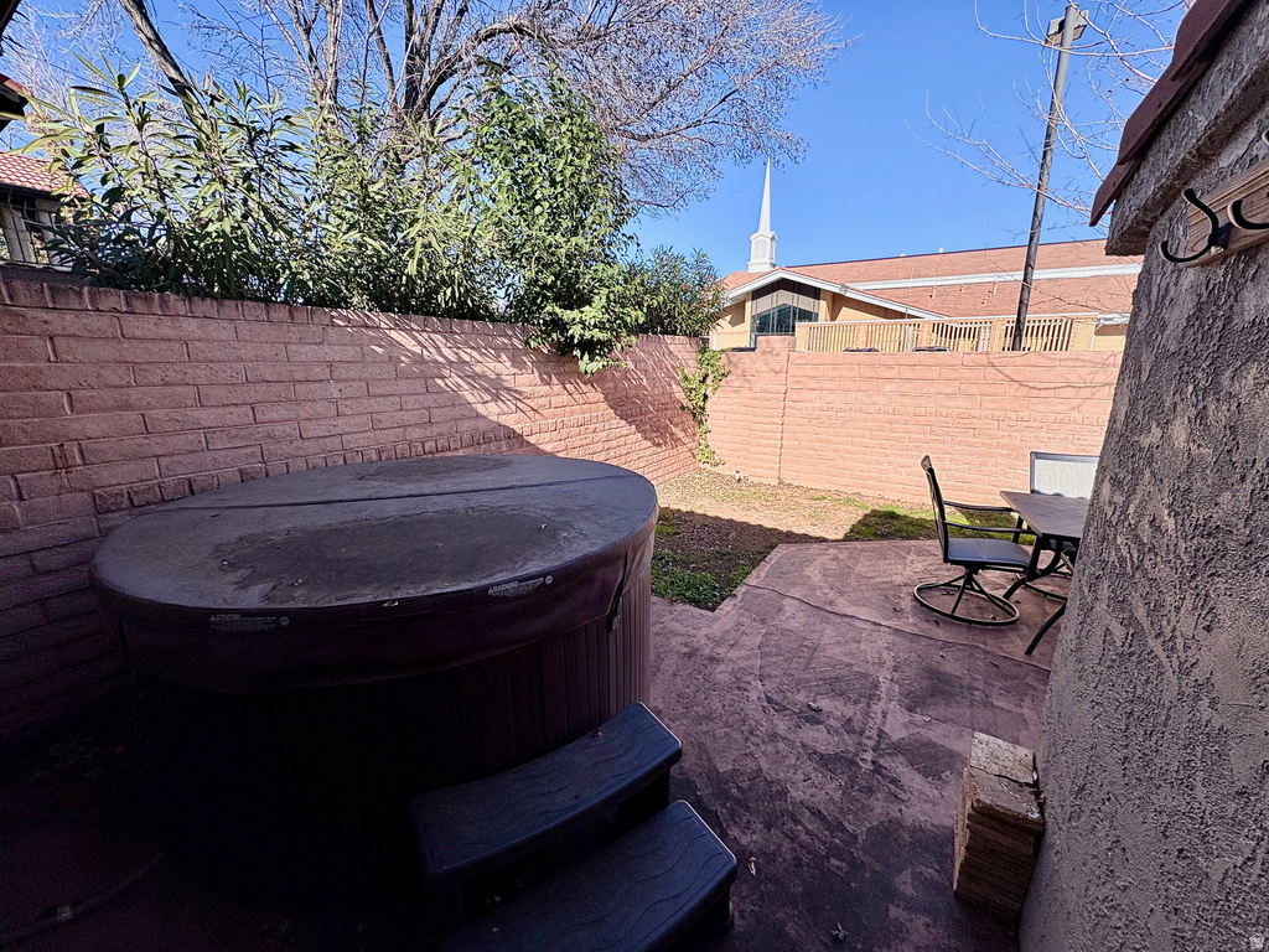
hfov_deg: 102.1
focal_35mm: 14
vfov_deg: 85.7
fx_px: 513
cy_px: 476
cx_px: 634
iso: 50
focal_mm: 2.22
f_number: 2.2
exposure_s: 1/1323
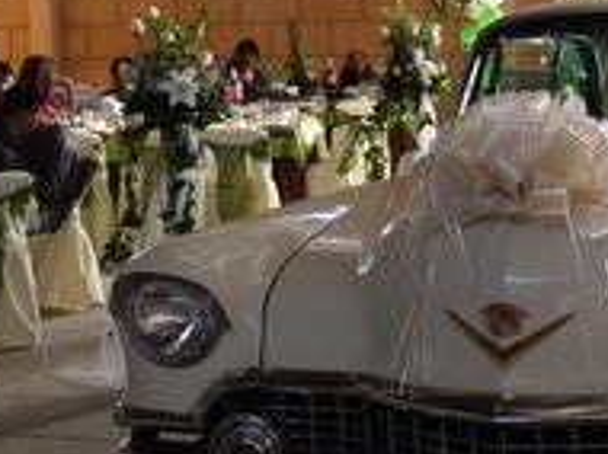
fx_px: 1596
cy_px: 80
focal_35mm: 91
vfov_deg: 16.1
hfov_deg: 20.8
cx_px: 618
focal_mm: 4.8
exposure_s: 1/160
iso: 400
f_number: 2.8
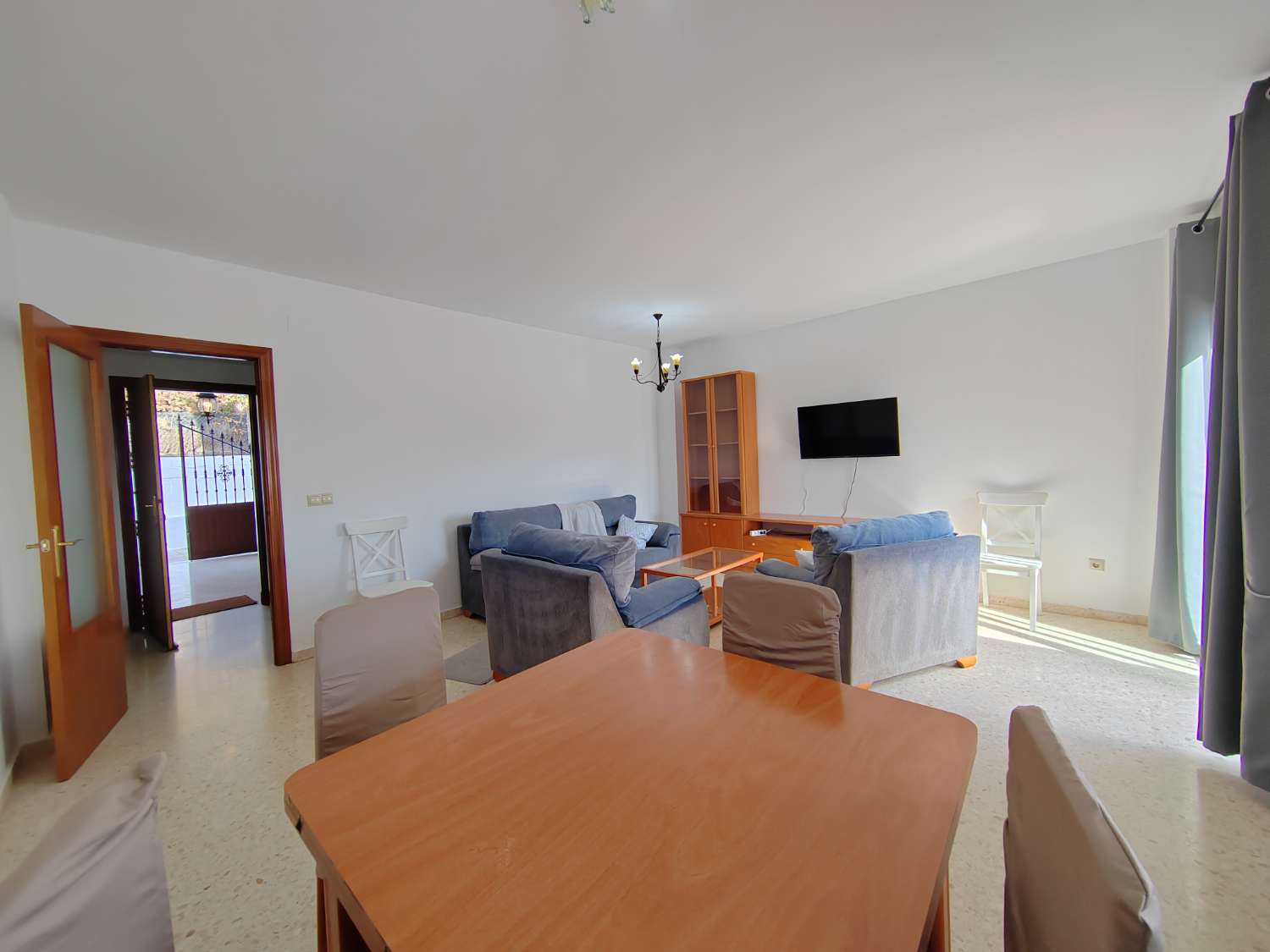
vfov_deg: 85.7
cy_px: 476
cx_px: 635
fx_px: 514
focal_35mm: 14
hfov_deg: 102.1
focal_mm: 2.16
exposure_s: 1/100
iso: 160
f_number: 2.2
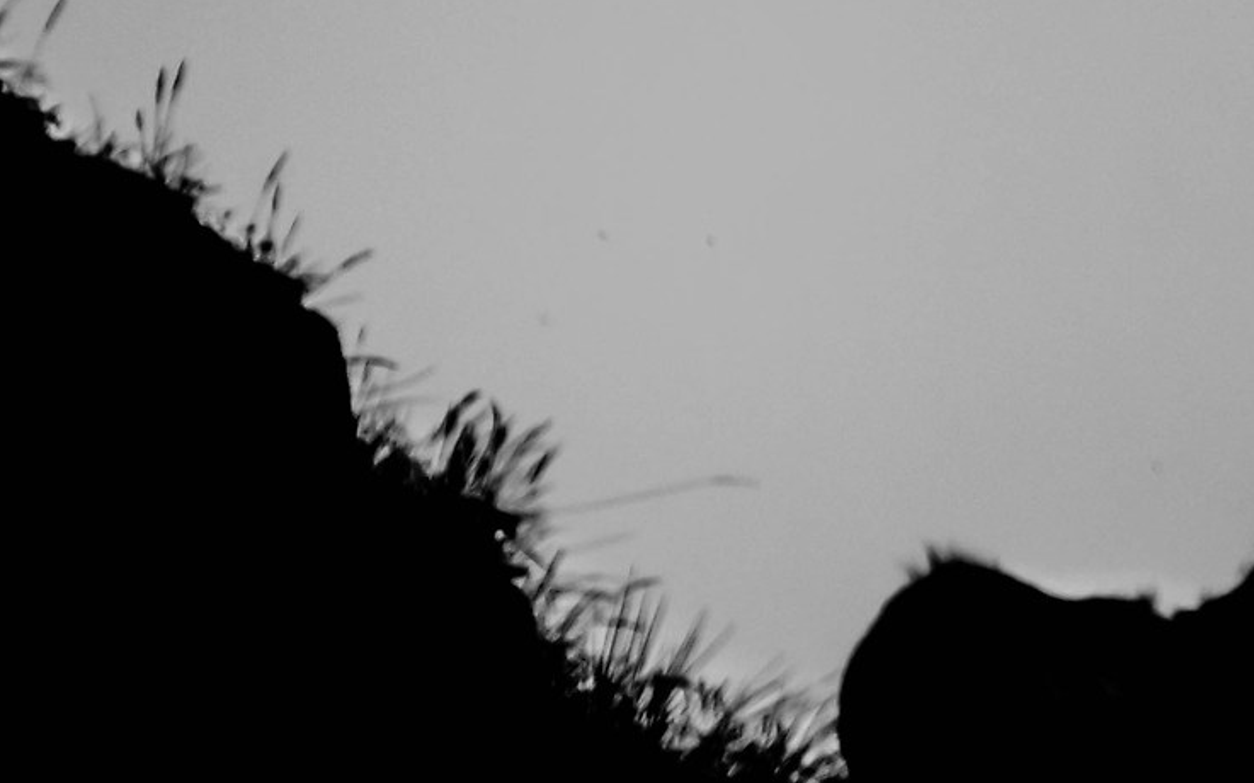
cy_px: -31
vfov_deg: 0.4
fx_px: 101873
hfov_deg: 0.7
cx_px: 660
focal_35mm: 2982
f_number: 6.3
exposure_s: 1/5000
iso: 800
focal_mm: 600
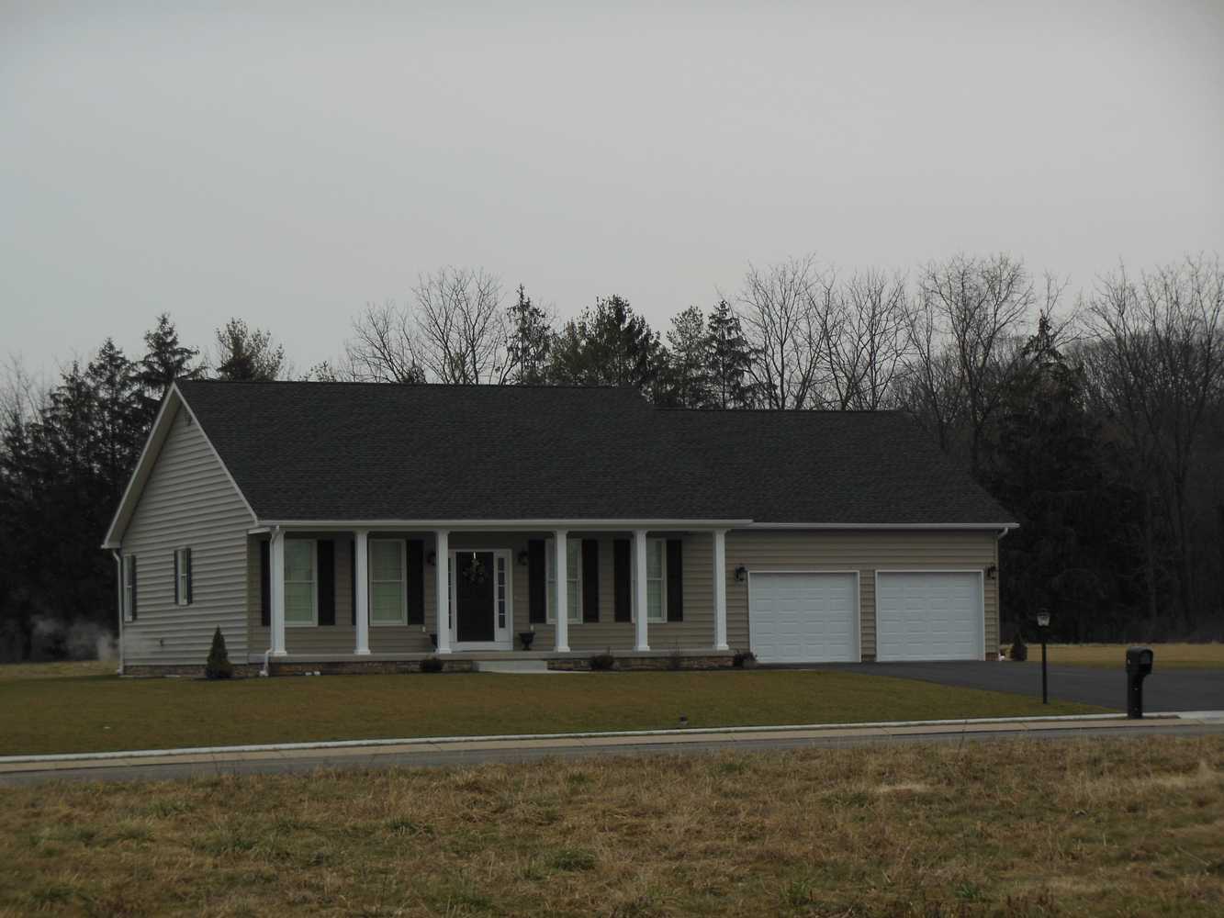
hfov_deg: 20.0
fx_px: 3466
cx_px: 612
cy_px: 459
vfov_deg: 15.1
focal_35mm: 98
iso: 125
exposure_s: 1/800
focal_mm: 17.5
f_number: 4.7
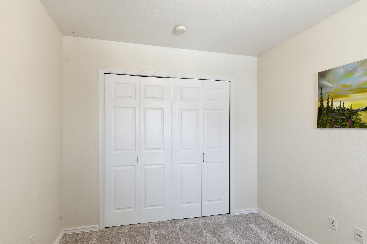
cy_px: 131
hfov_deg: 86.8
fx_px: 194
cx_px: 175
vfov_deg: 64.5
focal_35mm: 19
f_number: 8
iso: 100
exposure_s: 1/50
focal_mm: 16
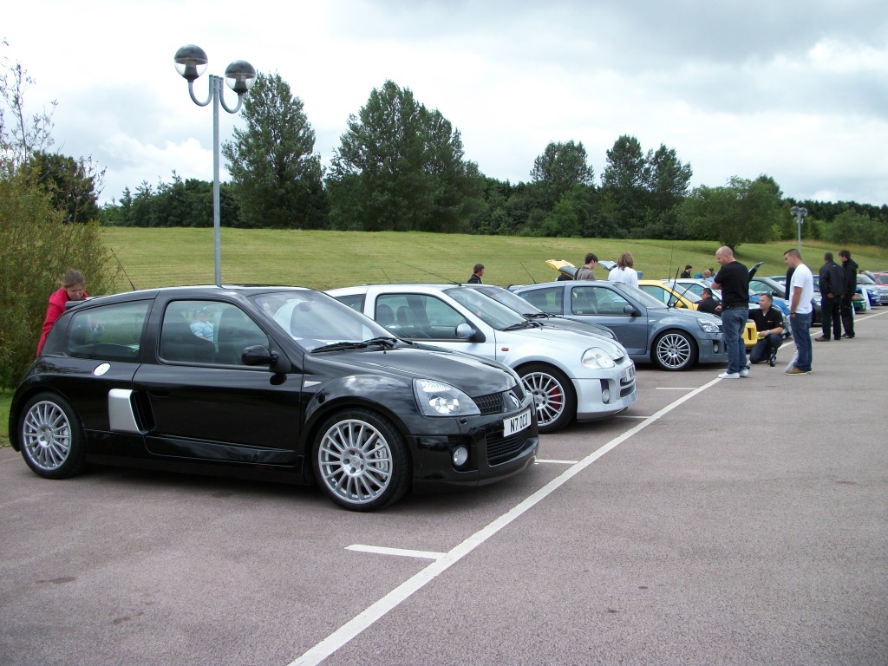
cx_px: 444
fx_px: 898
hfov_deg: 52.6
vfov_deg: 40.7
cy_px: 333
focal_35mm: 35
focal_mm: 6.3
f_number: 3.1
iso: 80
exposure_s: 1/640
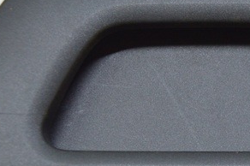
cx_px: 220
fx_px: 950
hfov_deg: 14.8
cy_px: 145
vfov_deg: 9.9
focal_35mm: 137
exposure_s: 1/50
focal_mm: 26
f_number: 4
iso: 400
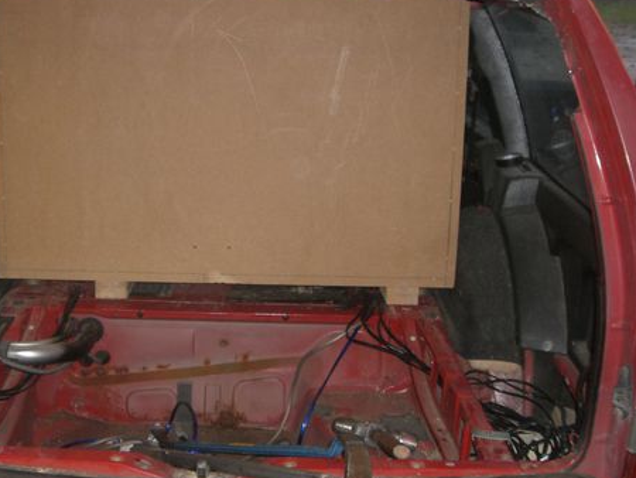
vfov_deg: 27.1
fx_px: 993
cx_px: 233
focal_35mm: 54
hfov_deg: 35.3
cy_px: 228
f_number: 2.7
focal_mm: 6.2
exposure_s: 1/60
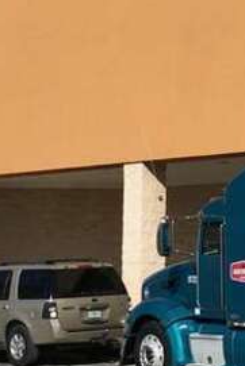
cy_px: 55
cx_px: -27
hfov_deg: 15.0
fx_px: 907
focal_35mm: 89
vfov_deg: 22.4
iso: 25
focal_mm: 4.2
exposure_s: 1/3344
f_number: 2.2
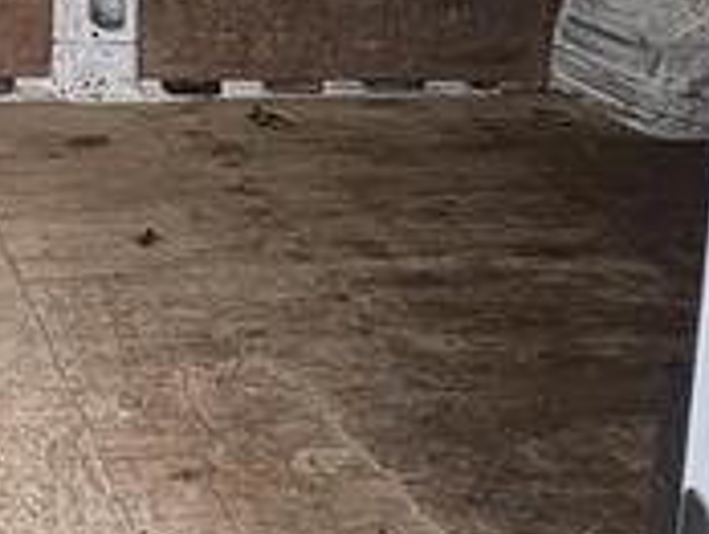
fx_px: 1477
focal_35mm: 72
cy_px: -289
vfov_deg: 18.0
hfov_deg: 22.8
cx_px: -310
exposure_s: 1/99
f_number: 2.2
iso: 125
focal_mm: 2.22
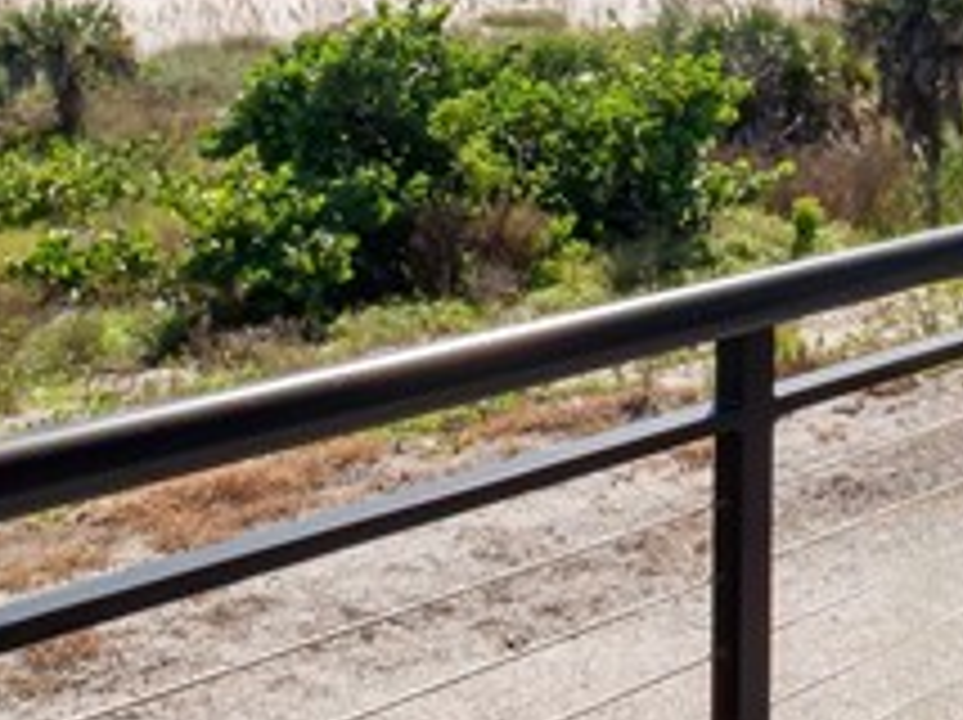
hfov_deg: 25.1
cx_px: 1251
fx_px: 1862
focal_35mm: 67
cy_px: -117
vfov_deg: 20.6
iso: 200
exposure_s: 1/320
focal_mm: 7
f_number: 7.1
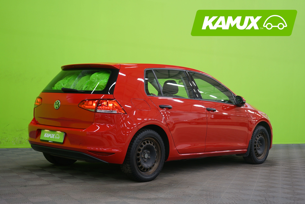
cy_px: 102
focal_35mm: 51
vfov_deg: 26.5
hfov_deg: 38.9
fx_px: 432
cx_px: 152
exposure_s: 1/8
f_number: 4.5
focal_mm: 51
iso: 400
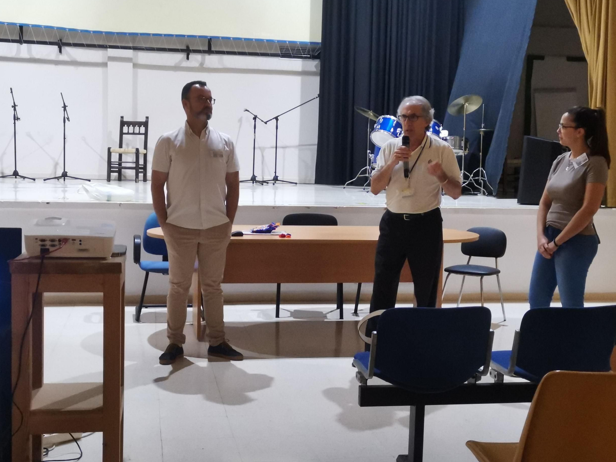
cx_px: 314
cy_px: 228
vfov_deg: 30.3
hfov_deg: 39.7
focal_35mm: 48
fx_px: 854
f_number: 1.8
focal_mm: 4.75
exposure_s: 1/25
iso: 640
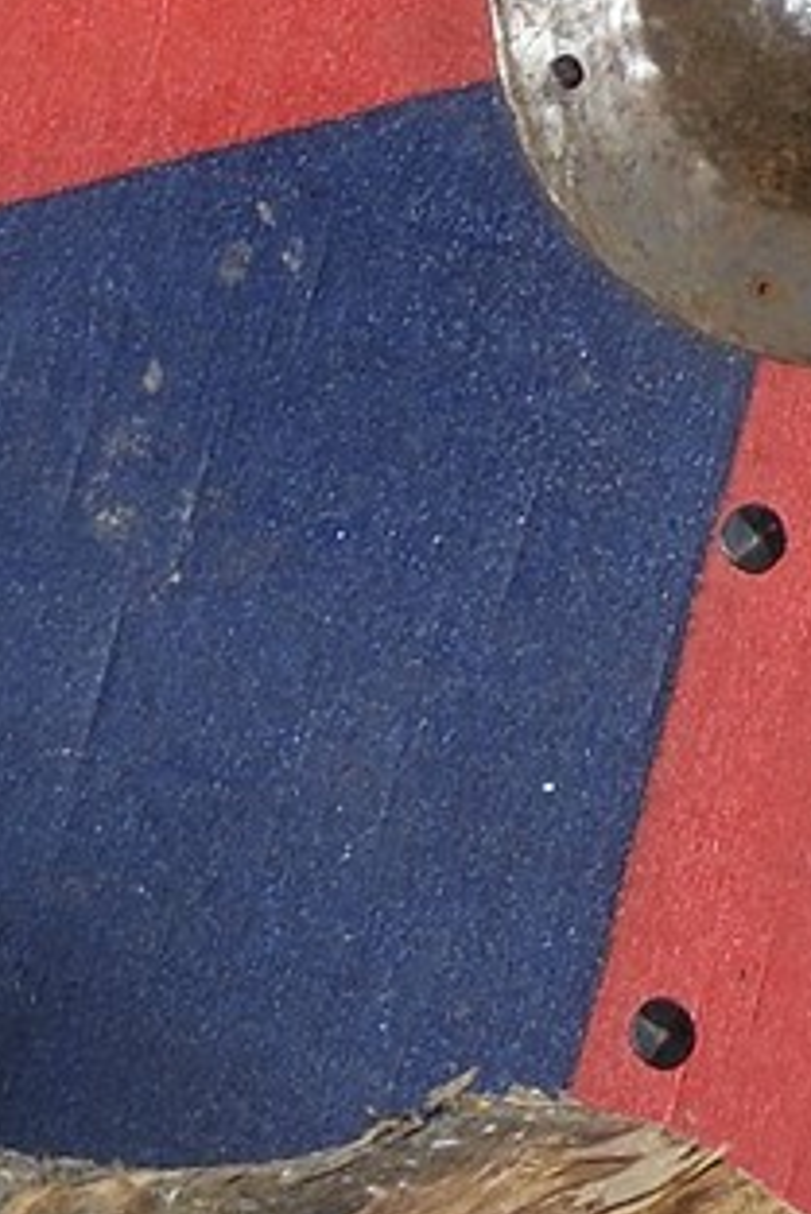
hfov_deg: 3.5
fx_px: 12927
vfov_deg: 5.1
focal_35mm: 383
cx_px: 3011
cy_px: -2463
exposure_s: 1/320
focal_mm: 50
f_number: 16
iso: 400
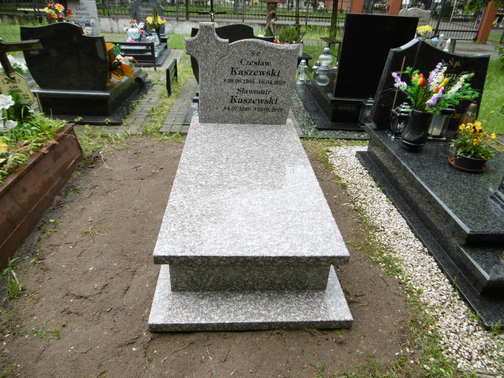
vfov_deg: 56.8
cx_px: 252
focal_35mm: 24
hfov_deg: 71.6
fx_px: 349
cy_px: 189
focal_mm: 4.3
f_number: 3.1
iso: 100
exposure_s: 1/160
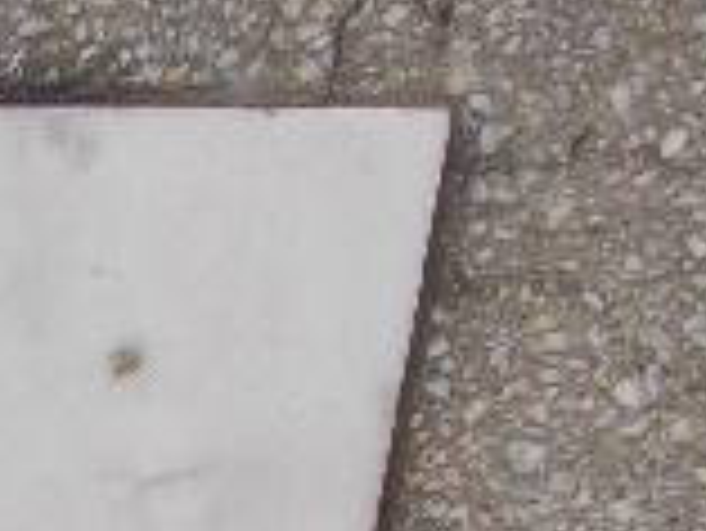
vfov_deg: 13.2
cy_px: 788
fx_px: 2164
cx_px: -702
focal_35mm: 106
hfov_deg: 15.1
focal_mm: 4.6
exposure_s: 1/100
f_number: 3.2
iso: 80
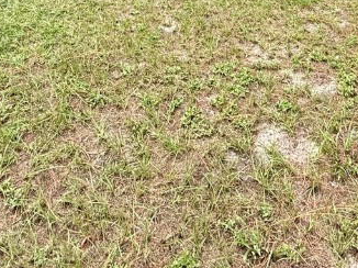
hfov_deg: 42.5
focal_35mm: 44
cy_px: -153
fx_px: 455
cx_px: 231
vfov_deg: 24.2
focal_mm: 2.22
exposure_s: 1/353
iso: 50
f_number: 2.2
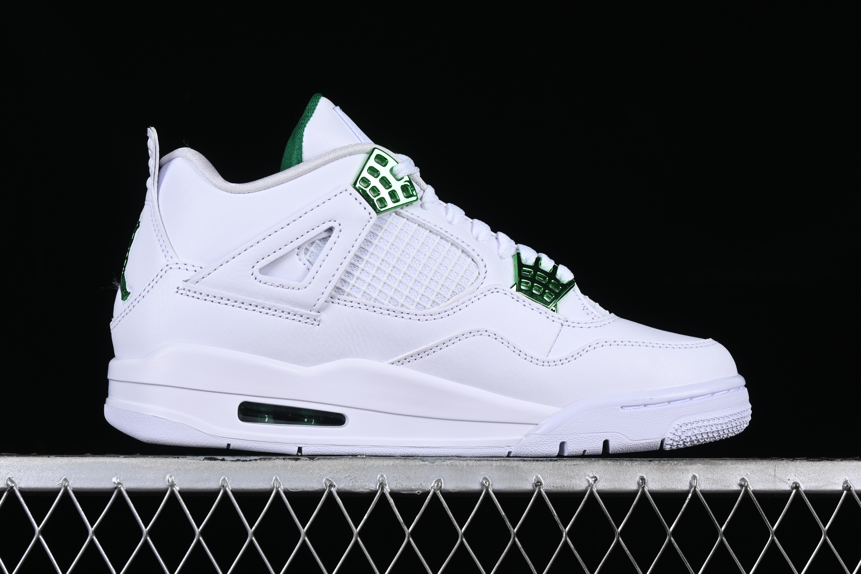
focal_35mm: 75
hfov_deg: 27.0
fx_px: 1794
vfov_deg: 18.2
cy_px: 287
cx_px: 430
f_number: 9
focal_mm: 50
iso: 160
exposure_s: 1/80
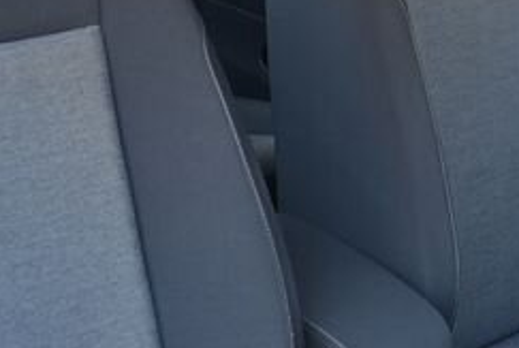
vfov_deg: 13.2
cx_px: 32
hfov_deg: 19.7
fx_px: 1459
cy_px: 431
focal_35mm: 101
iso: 500
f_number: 4.5
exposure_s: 1/80
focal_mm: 24
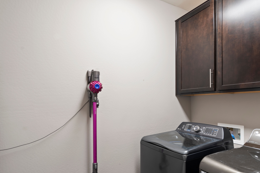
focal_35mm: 22
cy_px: 103
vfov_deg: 56.8
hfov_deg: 78.2
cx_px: 147
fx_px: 159
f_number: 8
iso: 200
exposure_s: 4
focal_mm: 16
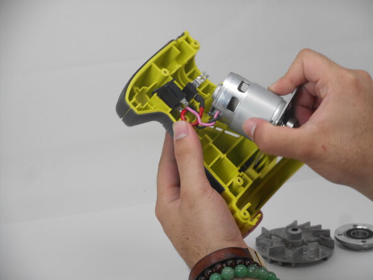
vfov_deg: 14.5
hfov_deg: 19.3
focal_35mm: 102
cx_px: 186
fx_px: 1099
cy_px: 140
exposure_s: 1/60
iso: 160
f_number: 5.8
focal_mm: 18.2
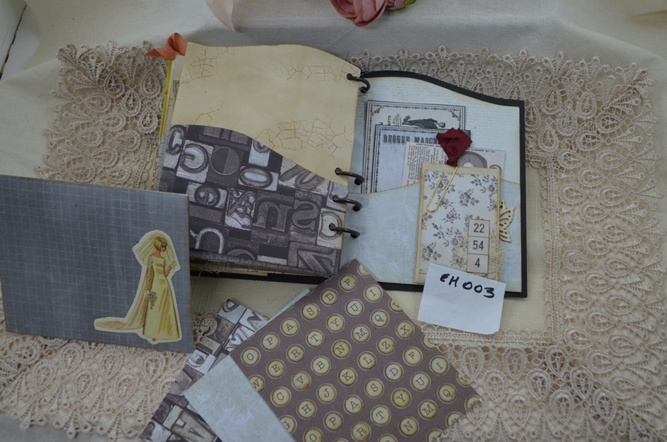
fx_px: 666
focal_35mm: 36
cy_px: 221
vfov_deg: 36.7
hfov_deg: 53.2
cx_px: 334
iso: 320
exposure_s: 1/60
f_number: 5.6
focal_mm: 24
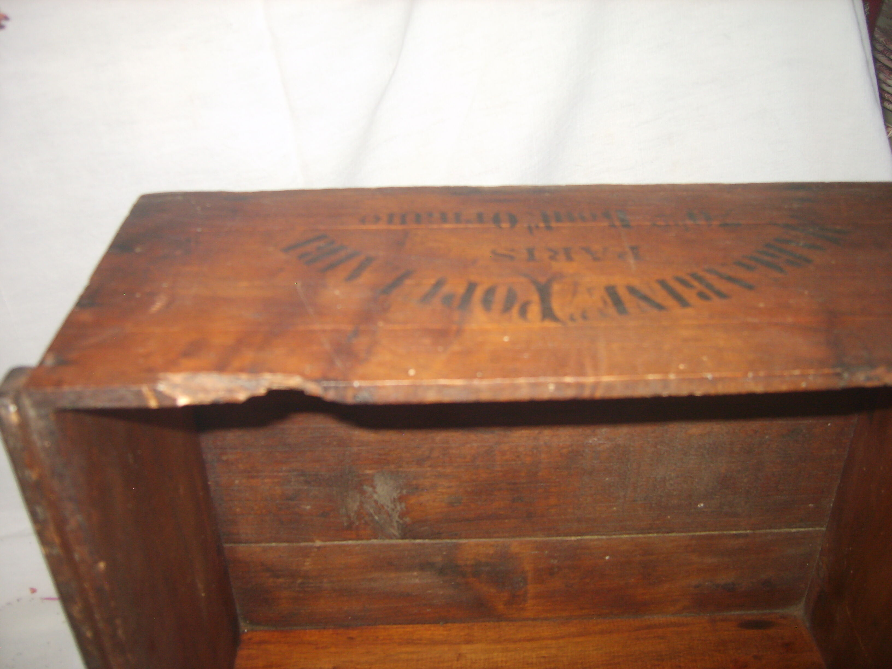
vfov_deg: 40.7
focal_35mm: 35
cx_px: 446
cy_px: 334
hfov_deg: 52.6
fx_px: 902
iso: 100
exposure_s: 1/30
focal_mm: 7.4
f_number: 2.8
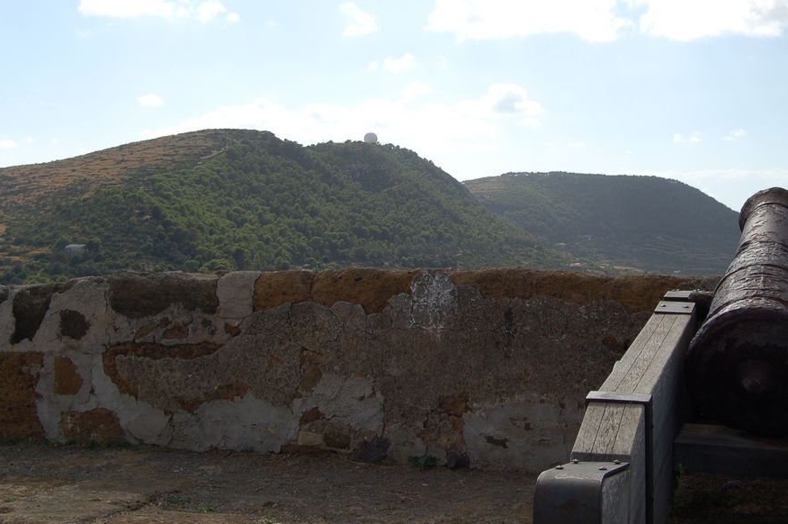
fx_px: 1246
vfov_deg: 23.6
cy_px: 185
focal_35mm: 57
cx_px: 487
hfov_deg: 34.9
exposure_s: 1/400
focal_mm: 26
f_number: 10
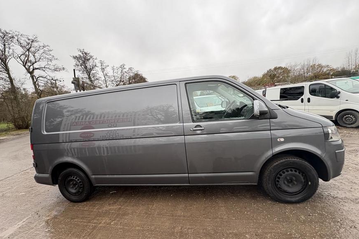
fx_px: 150
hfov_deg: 100.4
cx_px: 175
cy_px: 121
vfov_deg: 77.3
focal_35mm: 15
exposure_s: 1/235
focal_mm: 2.22
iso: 50
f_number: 2.2
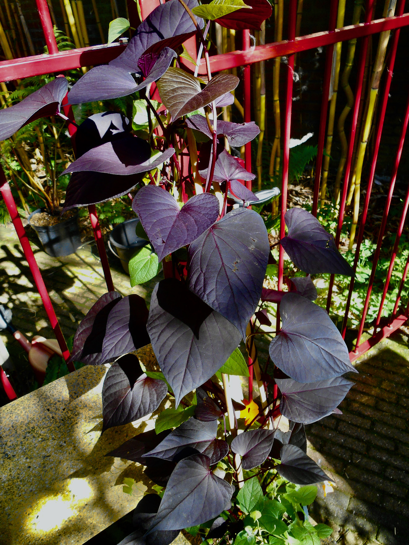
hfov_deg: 53.1
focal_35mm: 26
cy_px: 272
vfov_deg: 67.3
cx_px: 204
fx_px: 410
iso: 80
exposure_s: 1/50
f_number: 3.4
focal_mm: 4.7
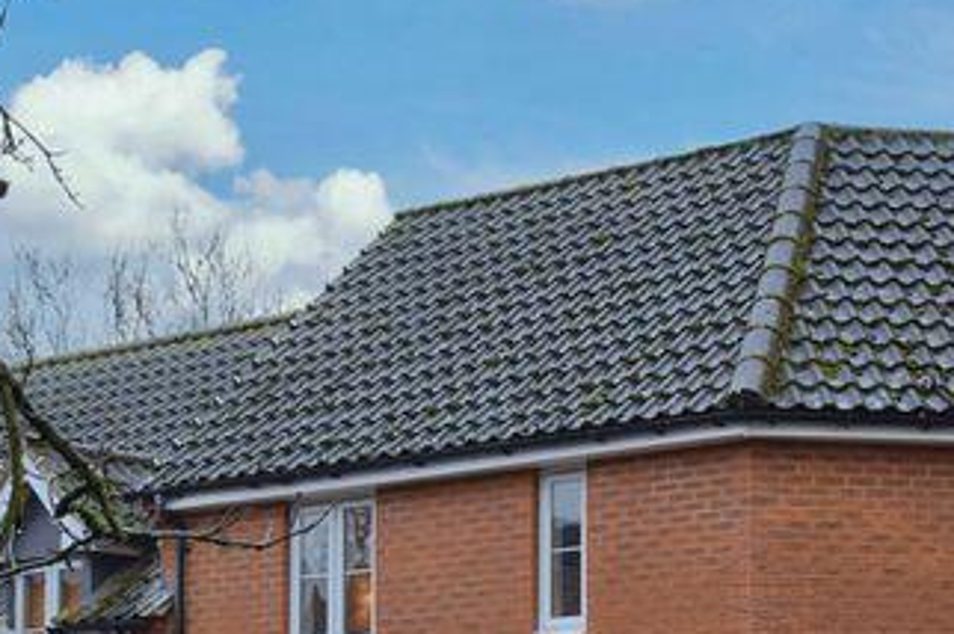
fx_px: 2568
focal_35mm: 97
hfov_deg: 21.0
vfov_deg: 13.7
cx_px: 530
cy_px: 721
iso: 450
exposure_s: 1/250
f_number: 4
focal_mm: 26
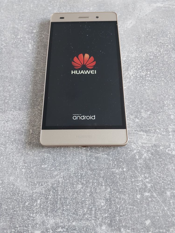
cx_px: 88
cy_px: 116
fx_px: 202
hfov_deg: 46.8
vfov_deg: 60.0
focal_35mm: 30
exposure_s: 1/60
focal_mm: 4.6
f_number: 1.8
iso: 200
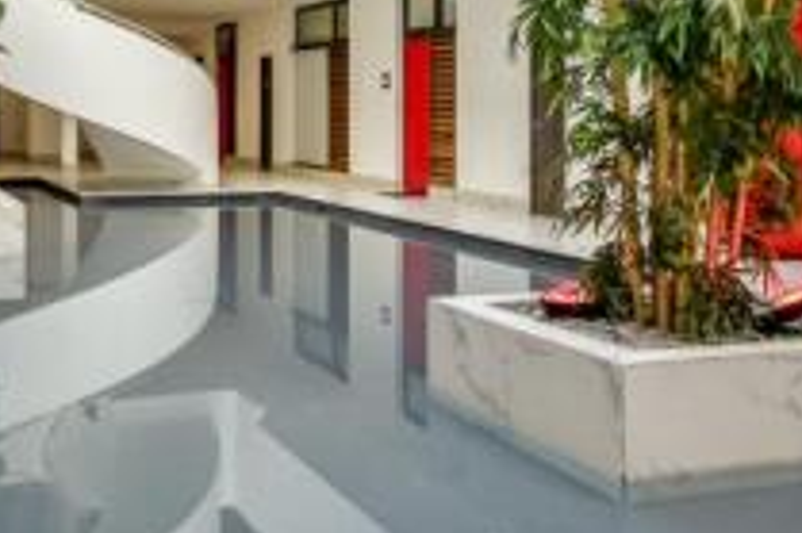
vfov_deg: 26.7
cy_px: -25
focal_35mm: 47
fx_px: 1046
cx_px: 236
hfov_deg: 41.1
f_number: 8
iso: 640
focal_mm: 10
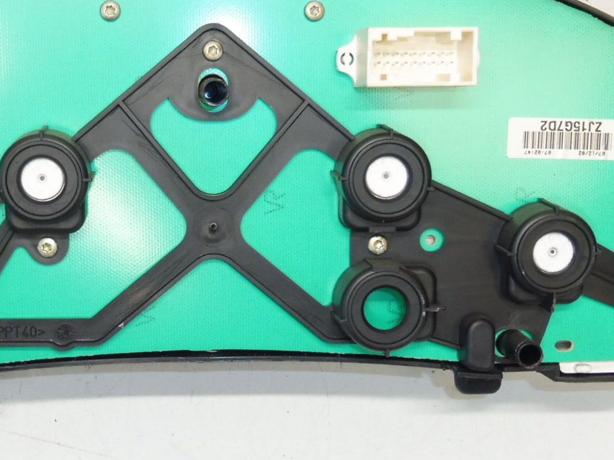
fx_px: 1100
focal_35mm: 62
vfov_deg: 23.6
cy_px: 229
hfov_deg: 30.9
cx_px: 192
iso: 200
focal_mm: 5.4
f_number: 4
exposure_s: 1/60
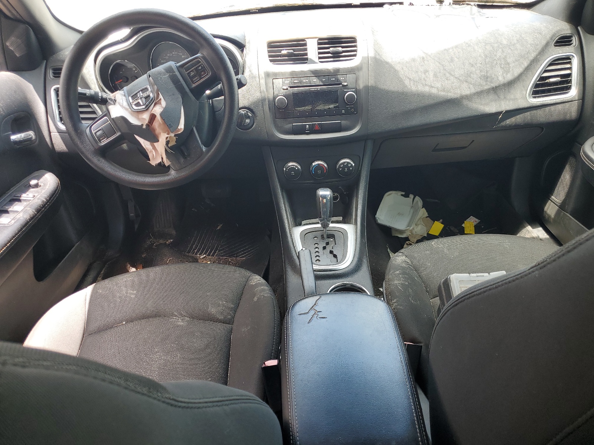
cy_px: 222
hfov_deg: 67.3
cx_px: 297
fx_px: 446
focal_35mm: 26
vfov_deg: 53.1
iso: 50
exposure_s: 1/145
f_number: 1.5
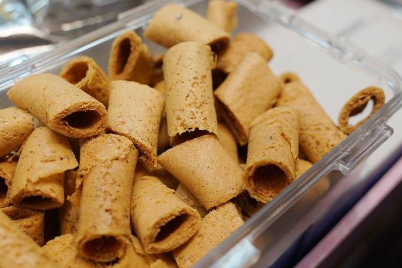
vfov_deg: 29.9
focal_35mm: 45
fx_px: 502
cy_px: 132
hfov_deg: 43.5
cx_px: 175
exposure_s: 1/60
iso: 125
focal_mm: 28
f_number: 4
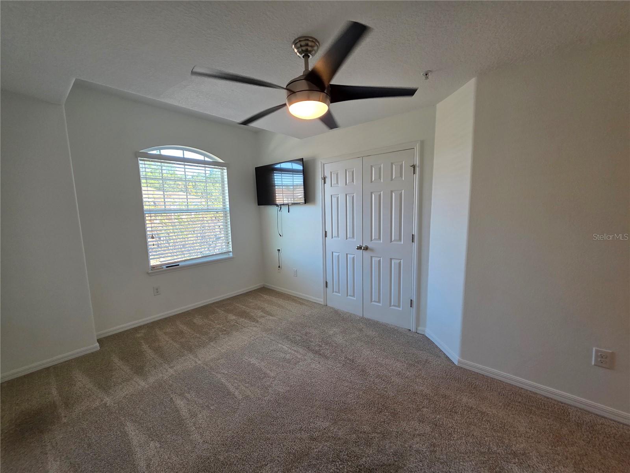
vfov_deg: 89.9
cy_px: 236
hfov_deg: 106.2
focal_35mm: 13
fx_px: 237
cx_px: 315
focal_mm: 2.2
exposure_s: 1/120
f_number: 1.9
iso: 160
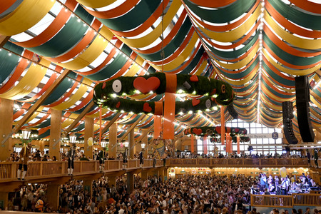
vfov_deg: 36.9
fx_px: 321
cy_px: 107
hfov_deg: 53.1
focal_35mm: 36
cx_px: 160
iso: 1600
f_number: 4
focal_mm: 24
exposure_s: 1/125
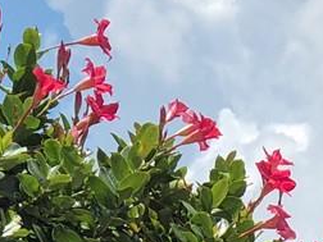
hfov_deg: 5.5
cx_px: 274
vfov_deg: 4.1
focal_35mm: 362
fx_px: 3378
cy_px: 515
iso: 20
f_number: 2.8
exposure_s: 1/1150
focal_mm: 6.6
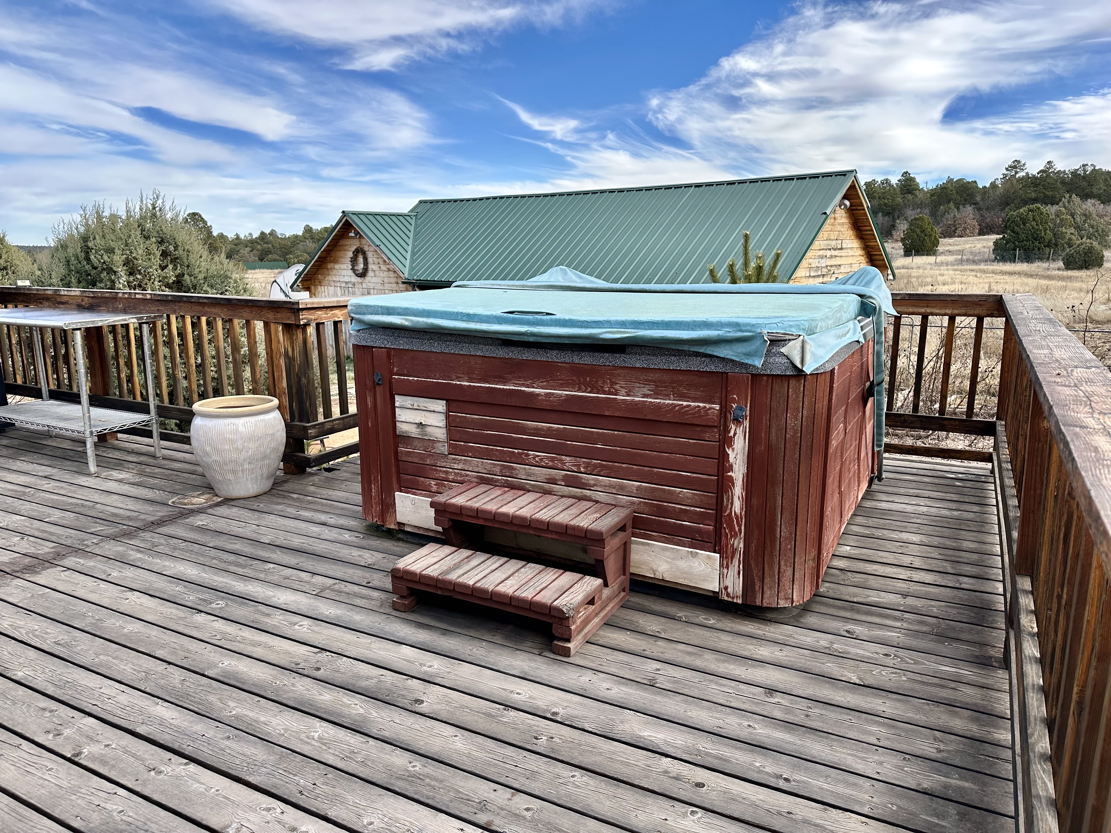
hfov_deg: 71.6
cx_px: 556
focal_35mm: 24
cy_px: 416
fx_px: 770
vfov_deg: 56.8
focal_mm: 6.86
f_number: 1.78
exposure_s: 1/1613
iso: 80
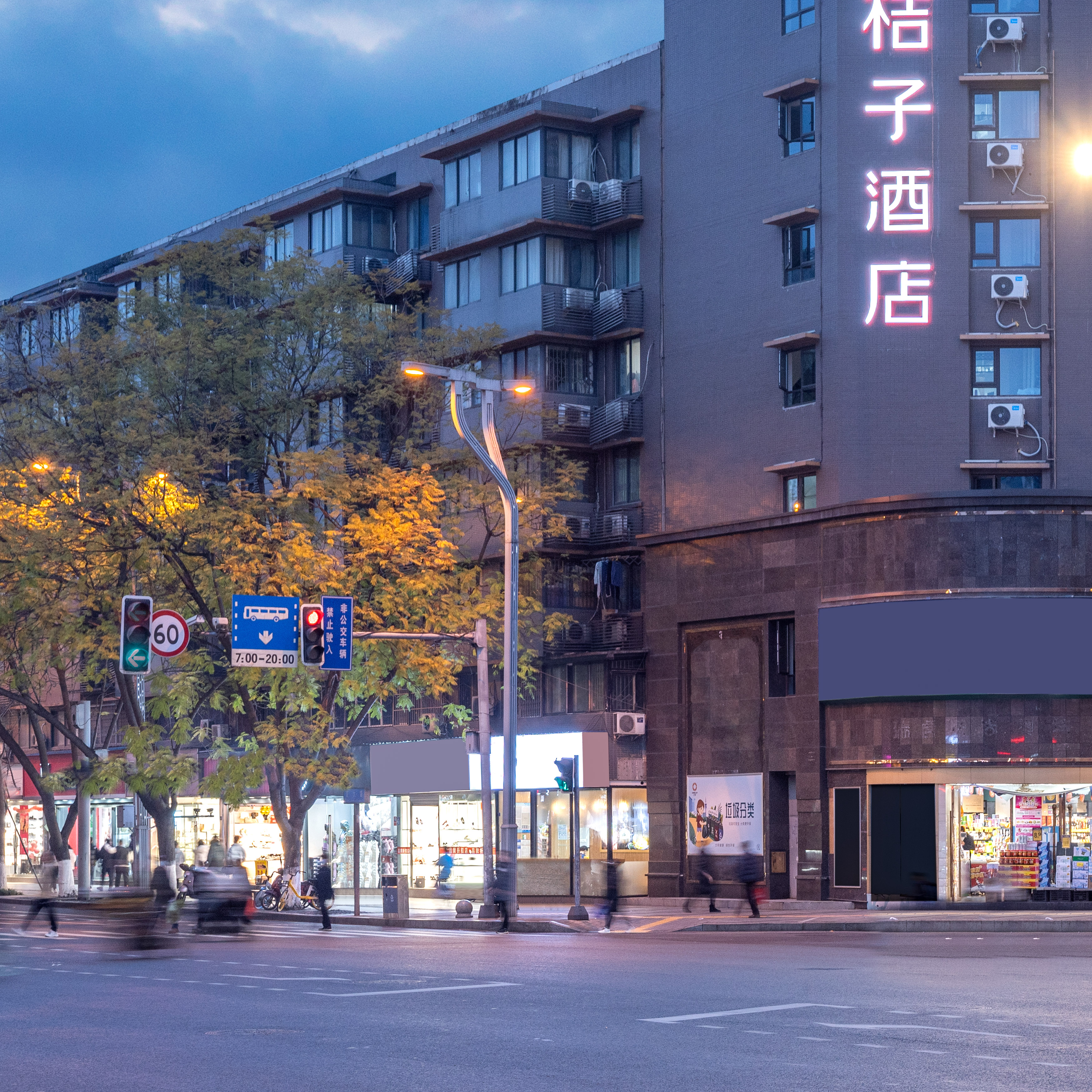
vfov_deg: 22.6
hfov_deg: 21.1
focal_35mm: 76
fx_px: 2707
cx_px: 1328
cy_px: 271
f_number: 6.3
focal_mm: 32.8
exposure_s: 1/5
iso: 100
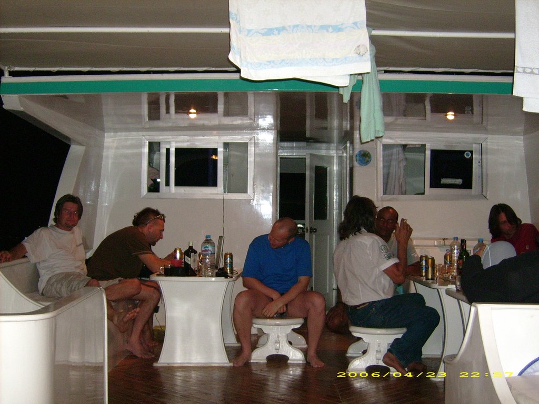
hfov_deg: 34.9
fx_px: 856
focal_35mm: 55
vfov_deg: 26.6
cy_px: 202
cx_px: 270
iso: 100
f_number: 3.4
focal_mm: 9.16
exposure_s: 1/60
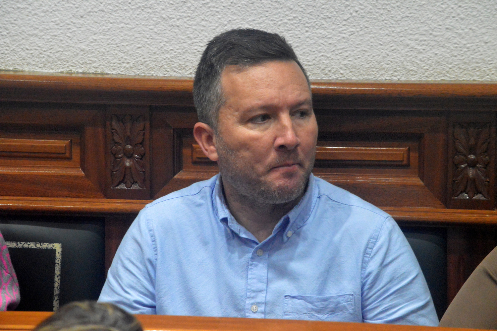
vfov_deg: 6.5
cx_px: 248
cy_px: 166
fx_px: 2897
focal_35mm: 210
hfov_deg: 9.8
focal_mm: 140
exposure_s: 1/125
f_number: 11
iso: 6400
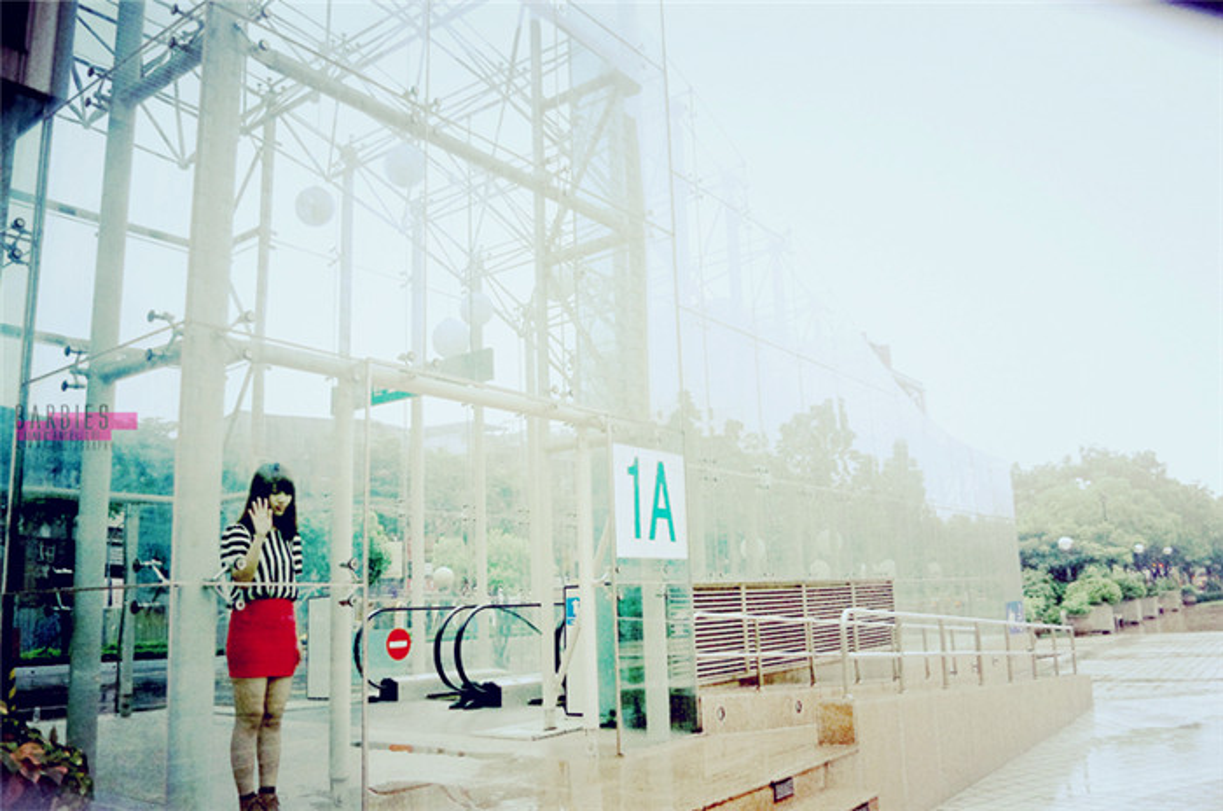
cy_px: 406
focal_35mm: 27
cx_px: 612
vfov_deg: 47.8
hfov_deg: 67.5
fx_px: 916
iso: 6400
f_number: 3.5
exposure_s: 1/320
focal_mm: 18
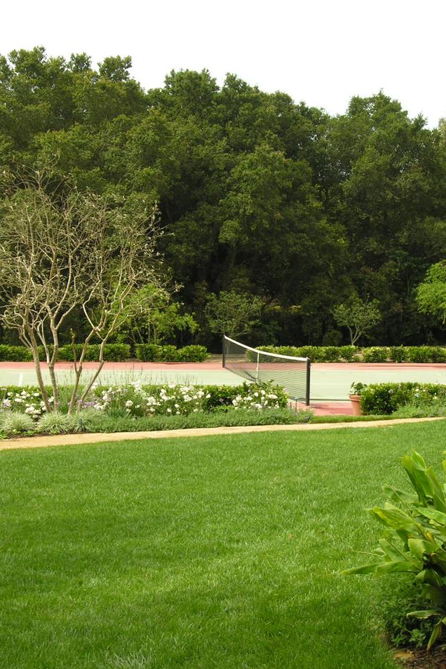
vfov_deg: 30.1
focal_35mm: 67
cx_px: 311
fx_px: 1245
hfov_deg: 20.2
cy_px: 335
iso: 50
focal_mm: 12.3
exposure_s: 1/140
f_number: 5.5
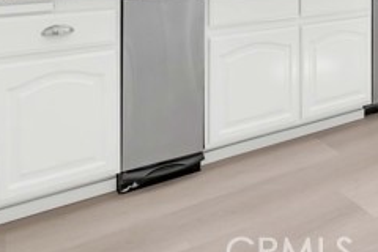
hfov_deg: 47.5
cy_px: -62
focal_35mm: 40
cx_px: 257
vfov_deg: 28.4
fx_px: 420
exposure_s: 1/30
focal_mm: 15
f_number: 8
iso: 100
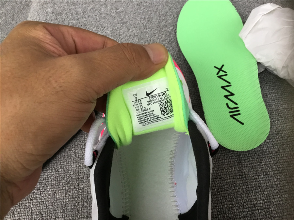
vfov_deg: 45.4
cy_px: 110
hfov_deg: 58.4
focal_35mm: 31
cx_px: 147
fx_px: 263
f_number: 2.4
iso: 80
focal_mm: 3.3
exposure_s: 1/30
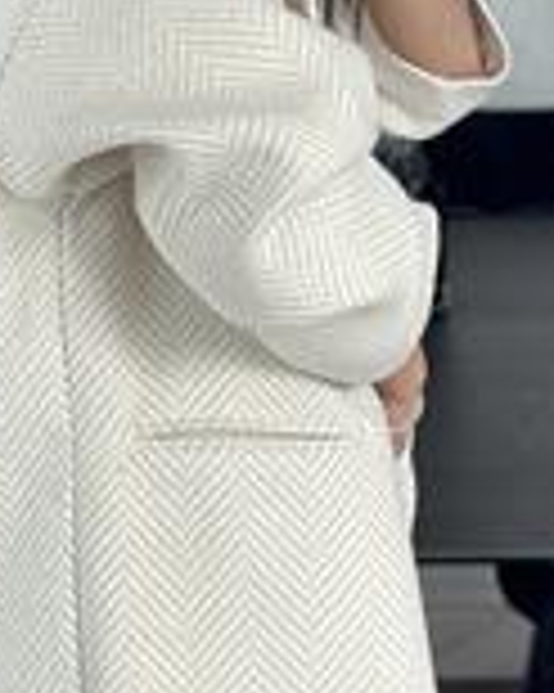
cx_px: 144
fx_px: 3159
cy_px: 220
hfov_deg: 10.0
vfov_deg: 12.5
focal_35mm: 154
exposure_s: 1/75
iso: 125
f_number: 1.78
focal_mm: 6.86
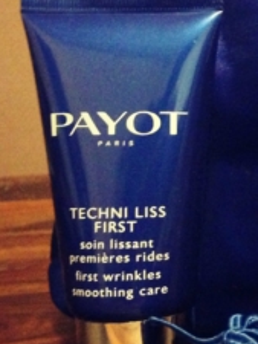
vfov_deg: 22.2
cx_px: 424
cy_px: 148
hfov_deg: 15.1
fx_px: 874
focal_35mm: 88
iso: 800
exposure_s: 1/15
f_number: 2.4
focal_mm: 4.13
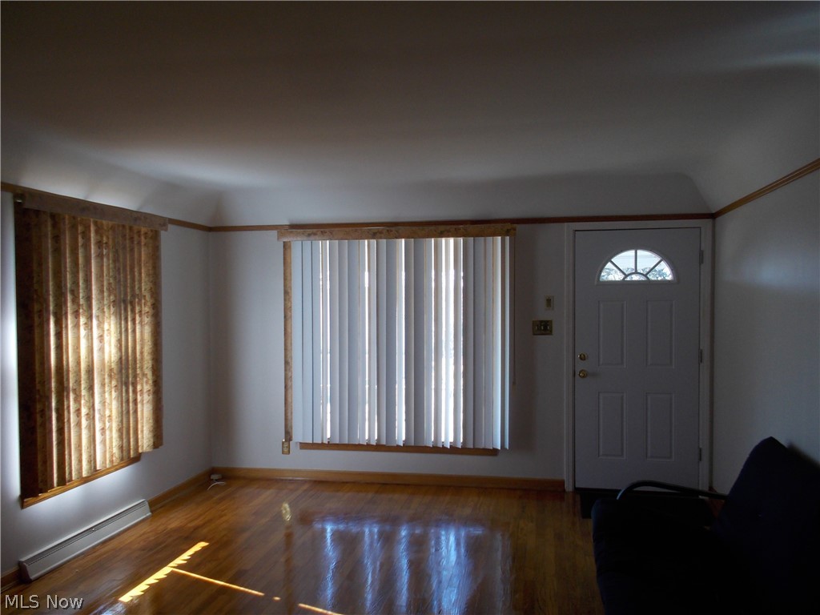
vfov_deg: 48.2
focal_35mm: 29
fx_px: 687
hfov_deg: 61.7
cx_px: 410
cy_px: 308
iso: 80
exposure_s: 1/40
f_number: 3.3
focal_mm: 4.1
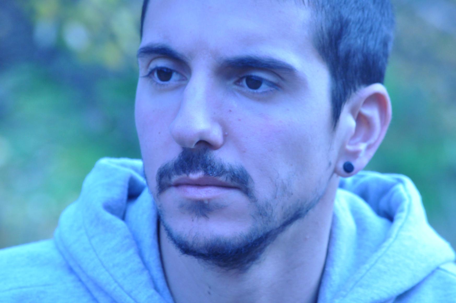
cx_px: 228
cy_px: 152
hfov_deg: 6.9
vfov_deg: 4.6
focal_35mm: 300
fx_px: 3796
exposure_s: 1/200
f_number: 9
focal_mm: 200
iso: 2000
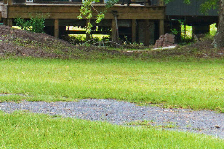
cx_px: -84
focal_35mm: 314
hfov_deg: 6.5
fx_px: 1951
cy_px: -110
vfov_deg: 4.3
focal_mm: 41
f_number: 5.6
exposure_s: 1/80
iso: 160
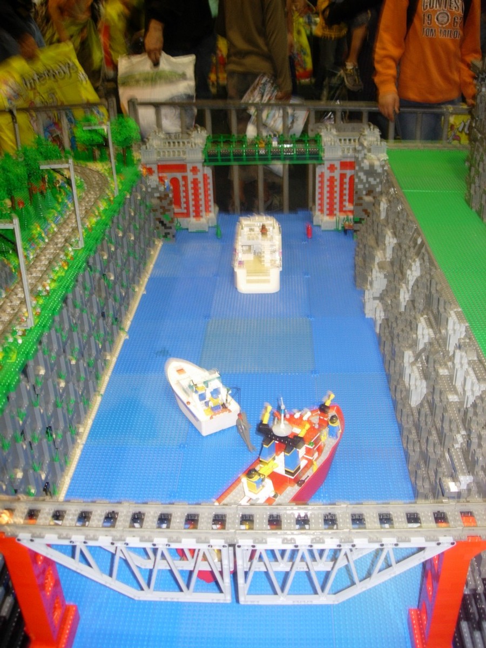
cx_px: 243
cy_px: 324
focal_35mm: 38
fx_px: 711
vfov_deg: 49.0
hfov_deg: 37.7
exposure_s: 1/12.3
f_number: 2.8
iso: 79
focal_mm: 7.8
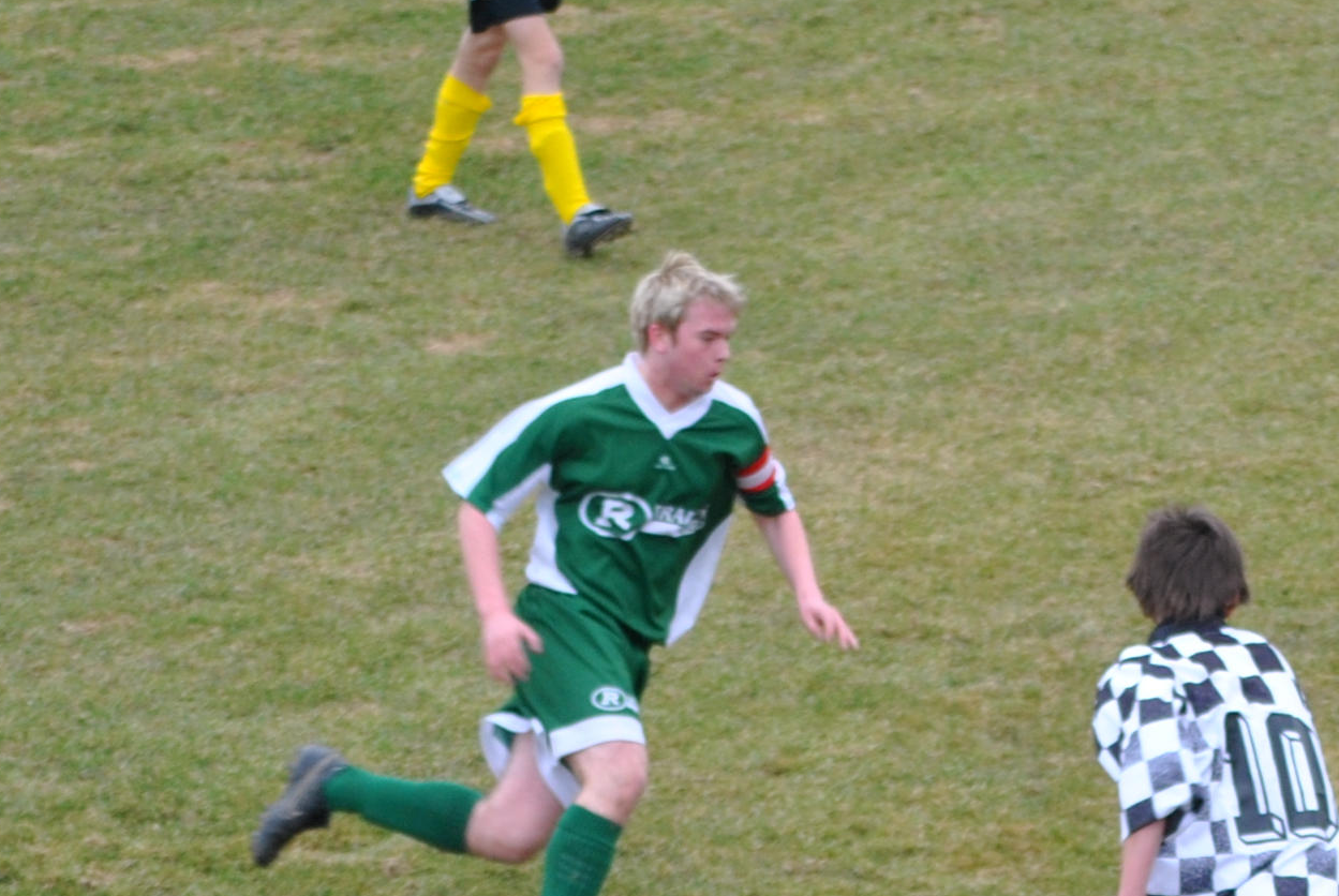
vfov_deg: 4.5
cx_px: 1408
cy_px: 1075
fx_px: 11432
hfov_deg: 6.7
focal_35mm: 307
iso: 200
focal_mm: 66
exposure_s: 1/320
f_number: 4.5
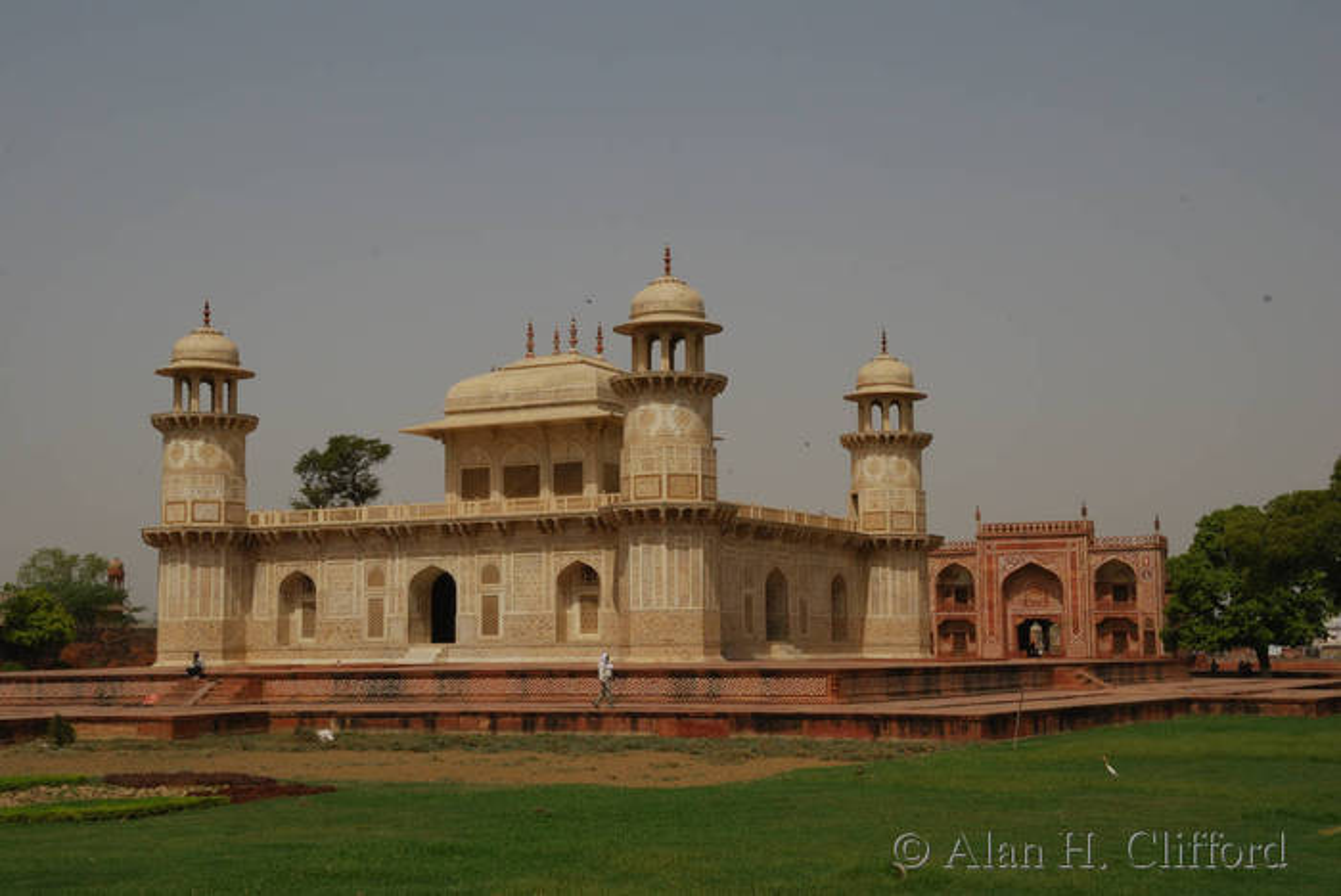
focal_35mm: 48
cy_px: 448
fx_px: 1789
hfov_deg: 41.1
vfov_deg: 28.1
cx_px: 670
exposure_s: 1/100
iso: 100
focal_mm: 32
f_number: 20
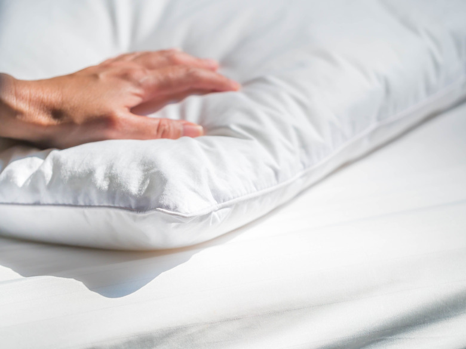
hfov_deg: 16.4
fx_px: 1615
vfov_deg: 12.3
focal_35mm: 120
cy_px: 174
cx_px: 233
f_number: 2.8
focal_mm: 60
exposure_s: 1/4000
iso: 100
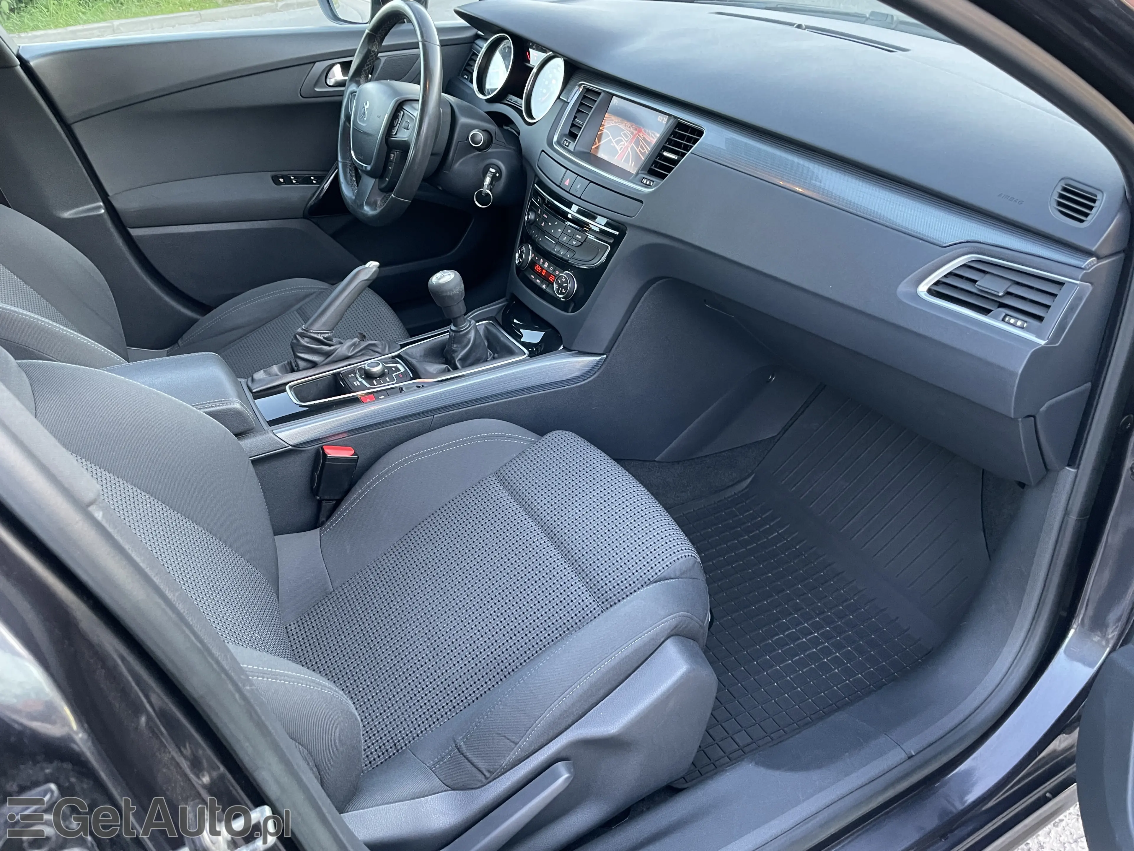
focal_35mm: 26
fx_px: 852
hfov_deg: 67.3
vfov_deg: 53.1
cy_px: 426
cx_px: 567
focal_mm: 4.2
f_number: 1.6
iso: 320
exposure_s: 1/60
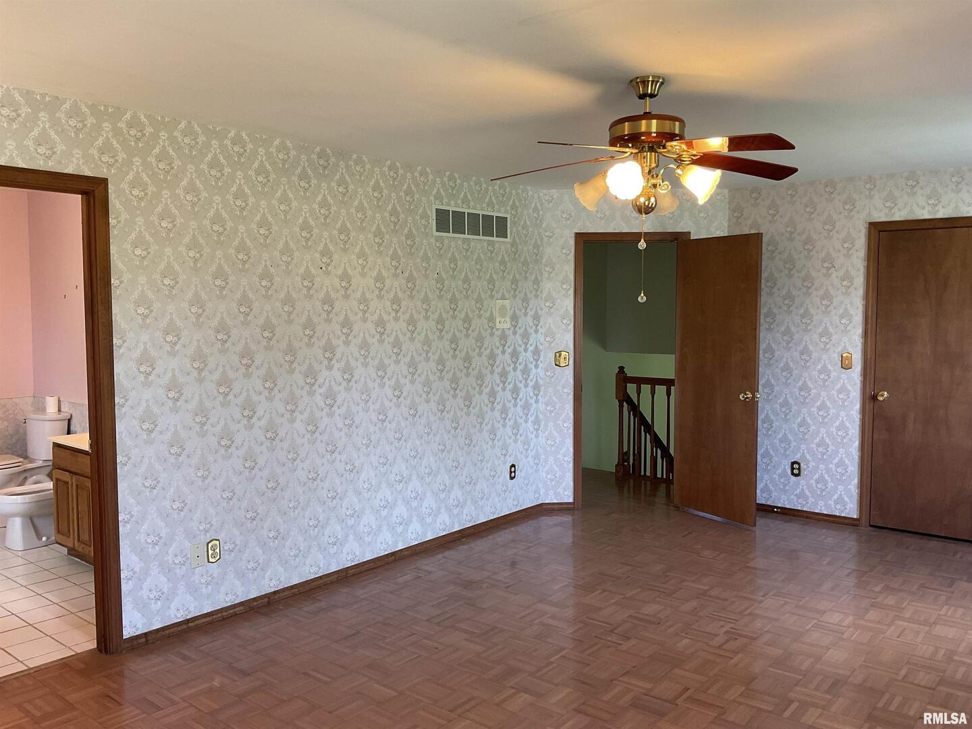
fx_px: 814
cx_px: 486
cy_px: 364
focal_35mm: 29
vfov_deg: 48.2
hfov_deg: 61.7
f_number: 1.8
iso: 80
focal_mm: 3
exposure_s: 1/60
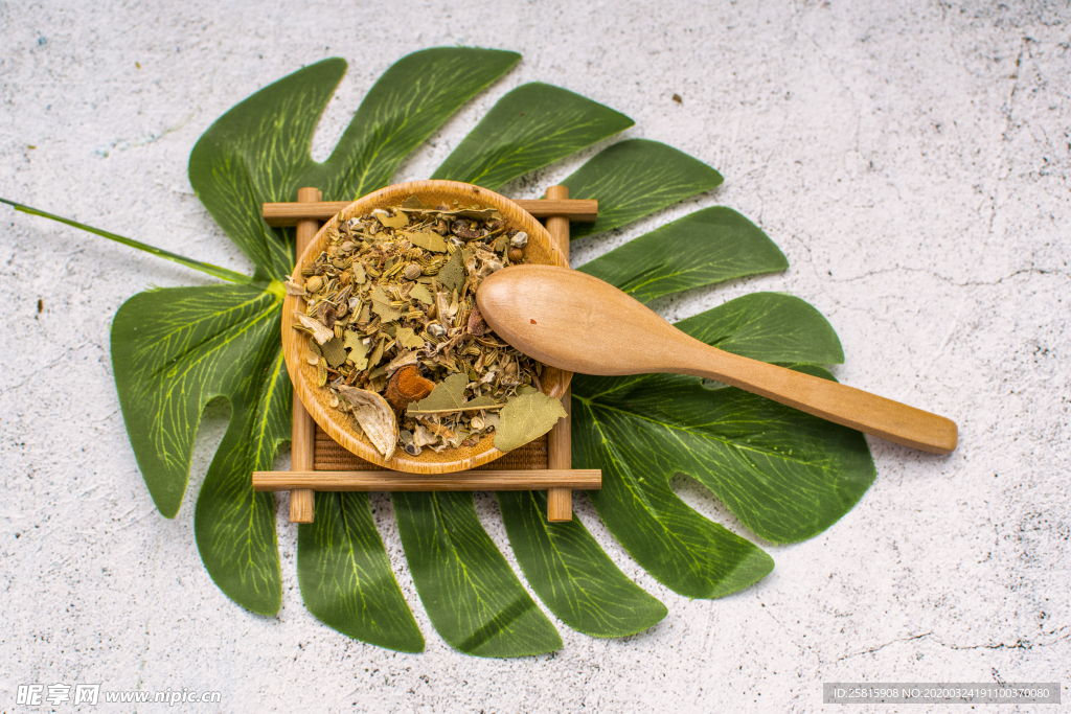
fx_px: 1547
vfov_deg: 26.0
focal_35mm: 52
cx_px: 536
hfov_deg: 38.2
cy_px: 357
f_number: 4.5
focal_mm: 35
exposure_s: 1/125
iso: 320
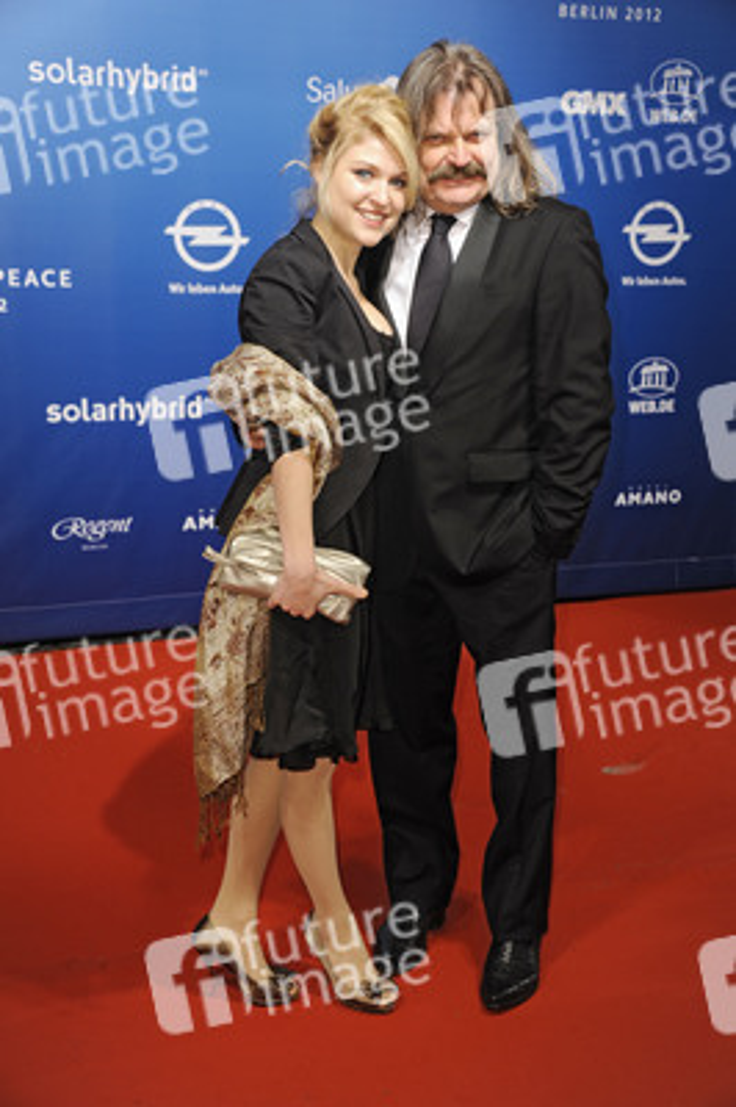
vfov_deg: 39.6
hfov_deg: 26.9
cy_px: 554
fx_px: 1536
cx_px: 368
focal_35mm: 50
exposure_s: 1/200
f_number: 5.6
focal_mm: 50
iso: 640
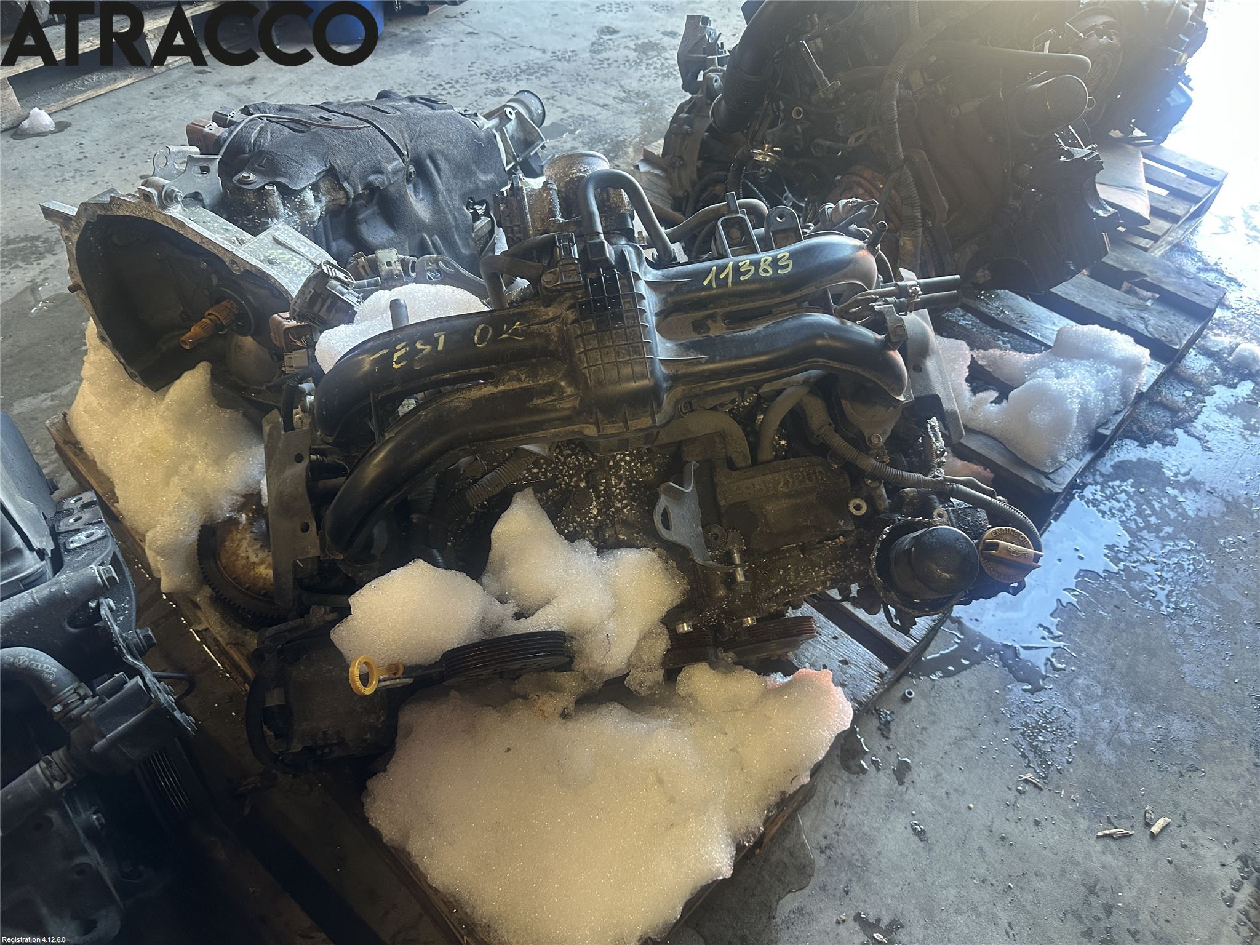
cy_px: 472
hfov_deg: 71.6
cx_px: 630
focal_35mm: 24
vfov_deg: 56.8
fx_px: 874
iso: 200
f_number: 1.78
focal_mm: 6.86
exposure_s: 1/50
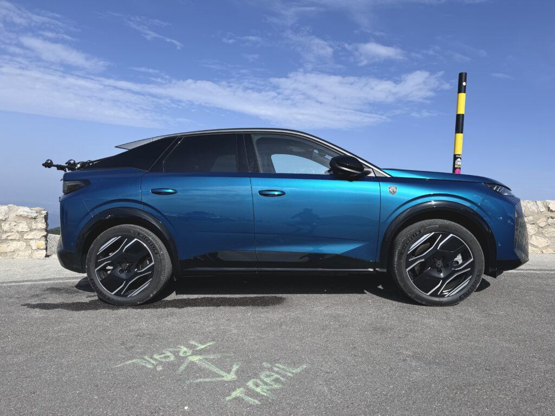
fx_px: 385
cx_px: 278
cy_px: 208
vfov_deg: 56.8
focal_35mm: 24
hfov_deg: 71.6
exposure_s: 1/4950
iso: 80
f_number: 1.78
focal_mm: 6.76
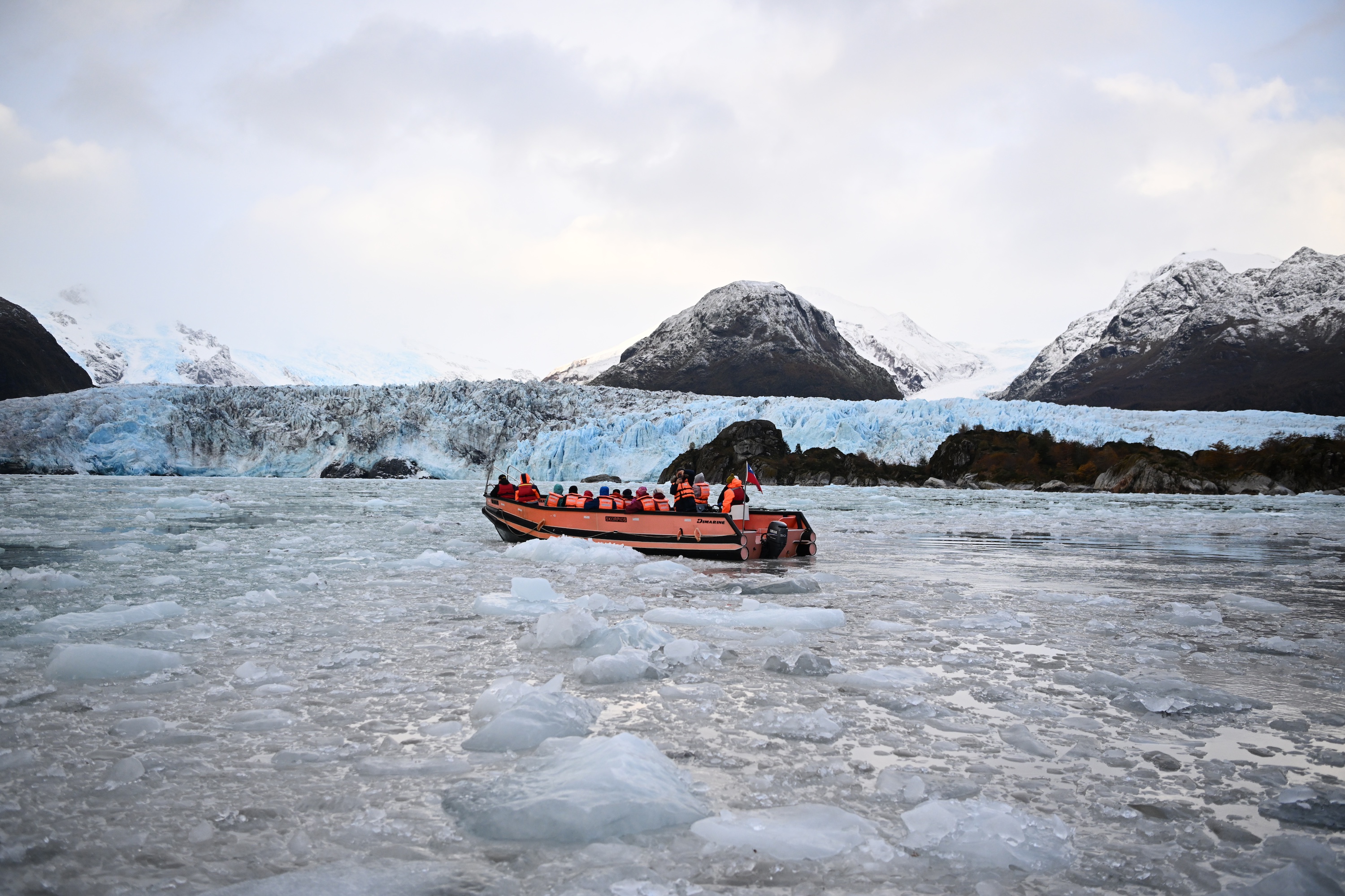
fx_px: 1195
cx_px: 672
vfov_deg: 41.1
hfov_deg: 58.7
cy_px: 448
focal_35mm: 32
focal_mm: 32
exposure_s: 1/1600
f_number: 2.8
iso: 1100
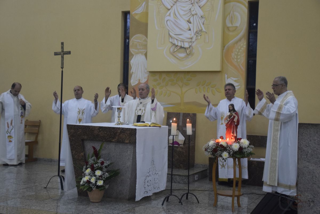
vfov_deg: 28.1
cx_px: 160
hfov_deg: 41.1
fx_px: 427
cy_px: 107
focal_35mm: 48
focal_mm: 32
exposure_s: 1/60
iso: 2500
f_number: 4
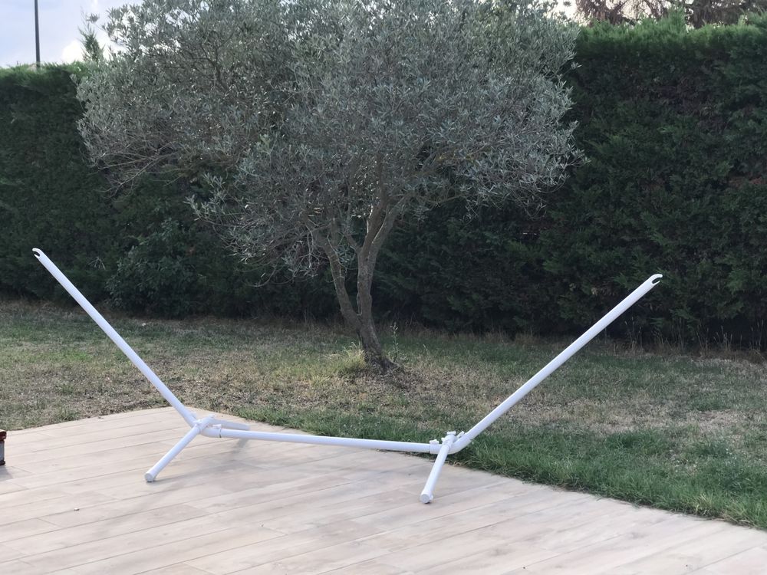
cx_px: 384
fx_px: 1263
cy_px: 288
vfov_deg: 25.7
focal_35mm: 57
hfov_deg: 33.8
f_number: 2.8
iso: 20
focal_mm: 6.6
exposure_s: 1/317
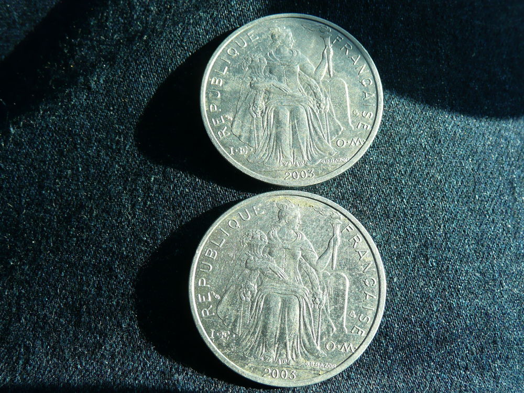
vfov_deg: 39.7
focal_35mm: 36
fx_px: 545
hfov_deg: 51.4
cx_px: 262
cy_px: 196
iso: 100
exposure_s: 1/160
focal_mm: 4.9
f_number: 3.4
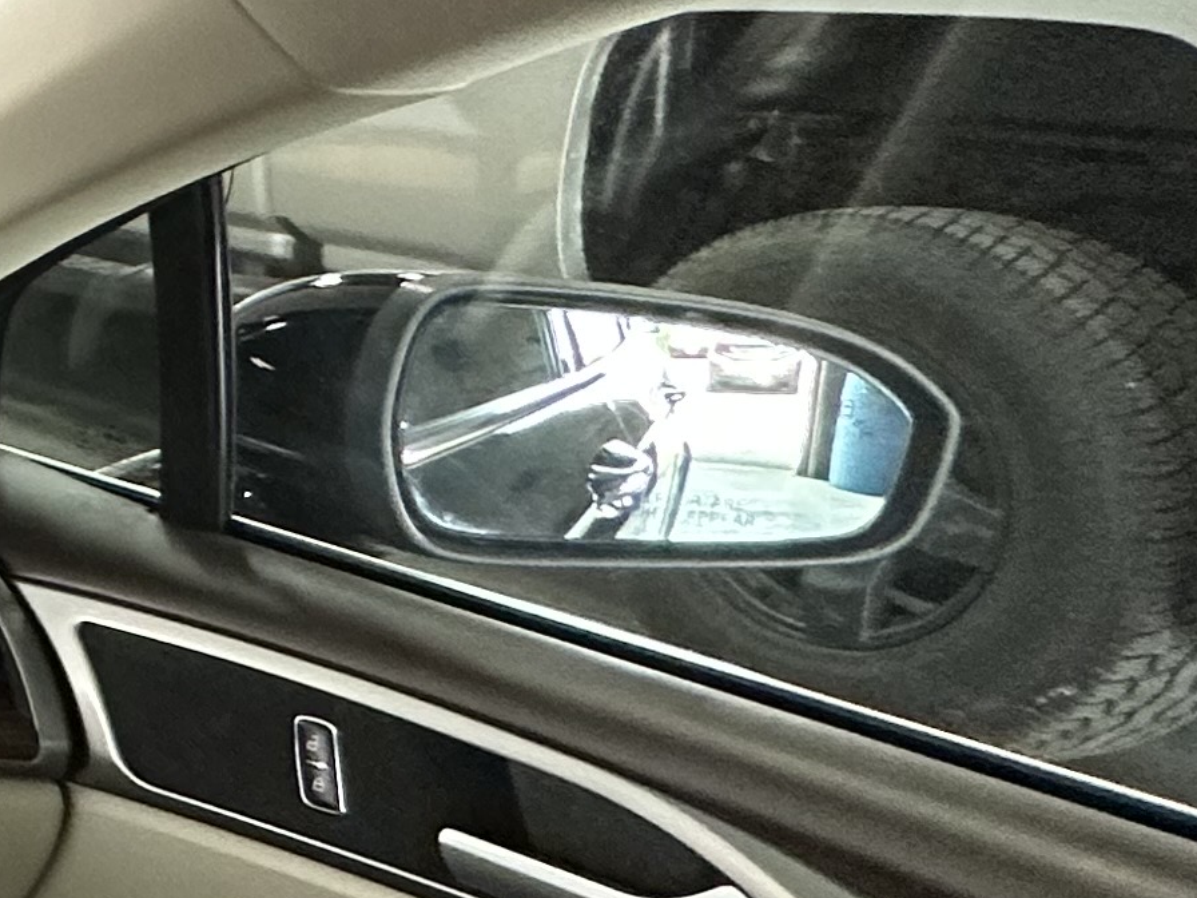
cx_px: -1403
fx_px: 2179
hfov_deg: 17.3
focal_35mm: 63
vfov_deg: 23.1
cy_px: 222
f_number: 2.2
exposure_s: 1/60
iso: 250
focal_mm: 2.22
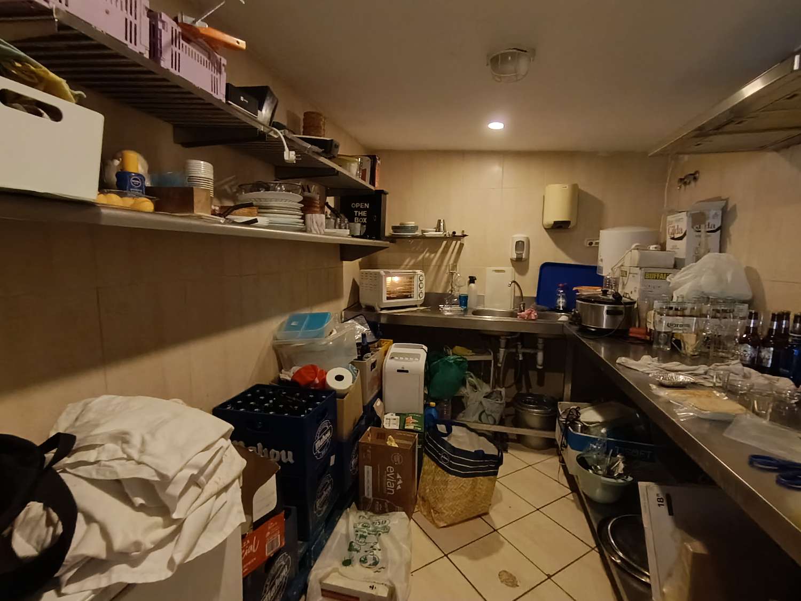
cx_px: 400
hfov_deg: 91.0
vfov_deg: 74.7
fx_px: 393
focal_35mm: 17
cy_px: 300
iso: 1801
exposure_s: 1/33.3
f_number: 2.2
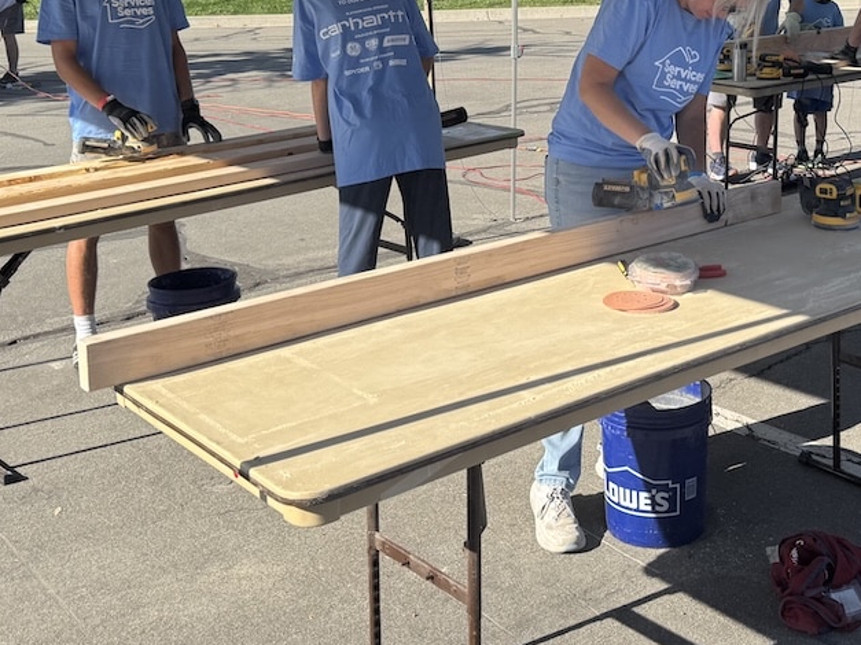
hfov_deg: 38.4
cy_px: 100
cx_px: 592
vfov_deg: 28.8
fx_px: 1219
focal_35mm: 49
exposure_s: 1/2959
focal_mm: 6.76
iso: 80
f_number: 1.78
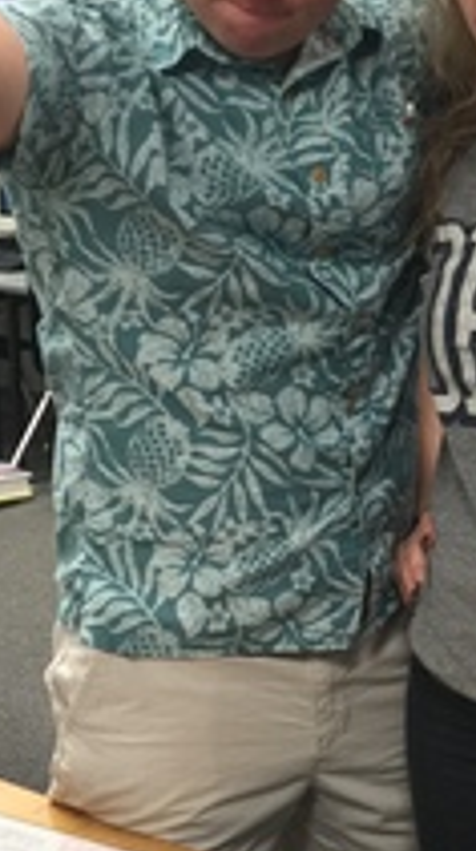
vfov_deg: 29.4
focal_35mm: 72
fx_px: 1623
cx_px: 557
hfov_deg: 16.1
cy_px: 440
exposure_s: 1/15
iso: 50
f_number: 2.2
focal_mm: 4.15
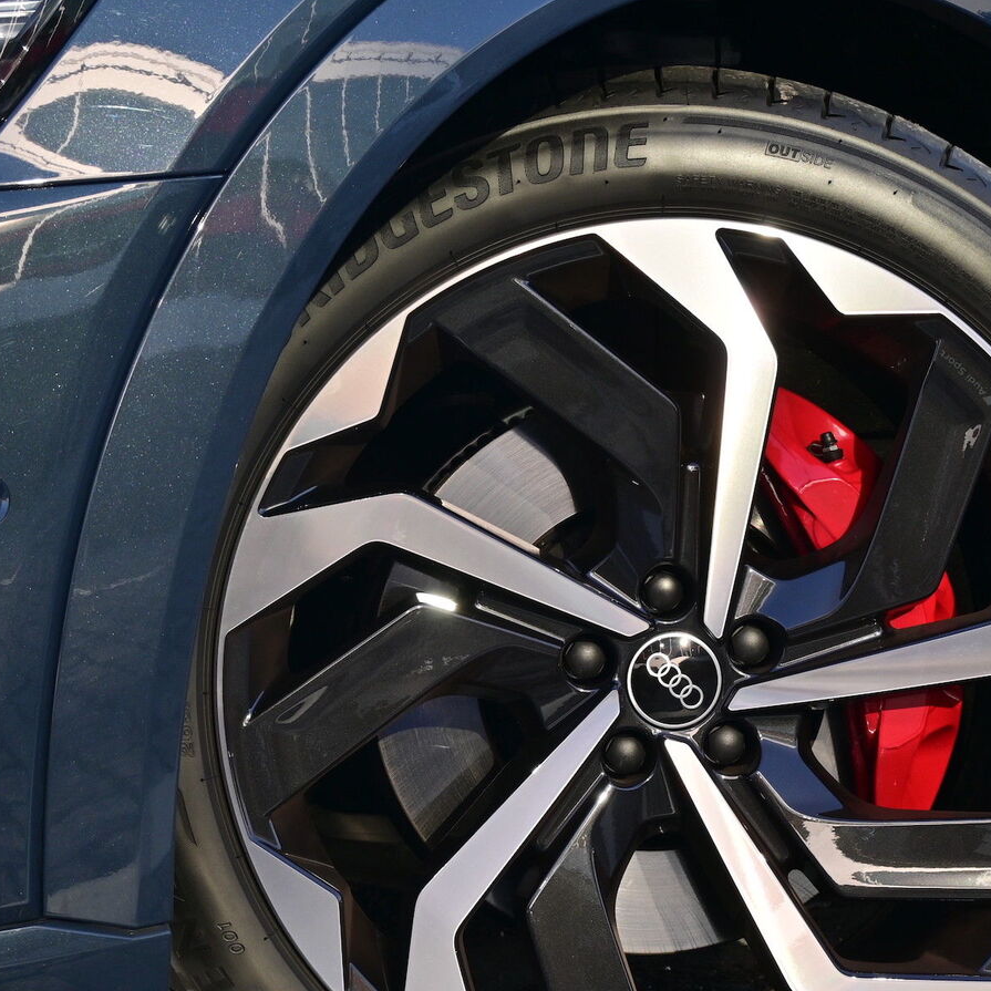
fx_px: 2656
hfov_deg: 21.0
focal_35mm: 82
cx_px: 699
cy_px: 681
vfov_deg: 21.0
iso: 100
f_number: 6.3
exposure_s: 1/160
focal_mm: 30
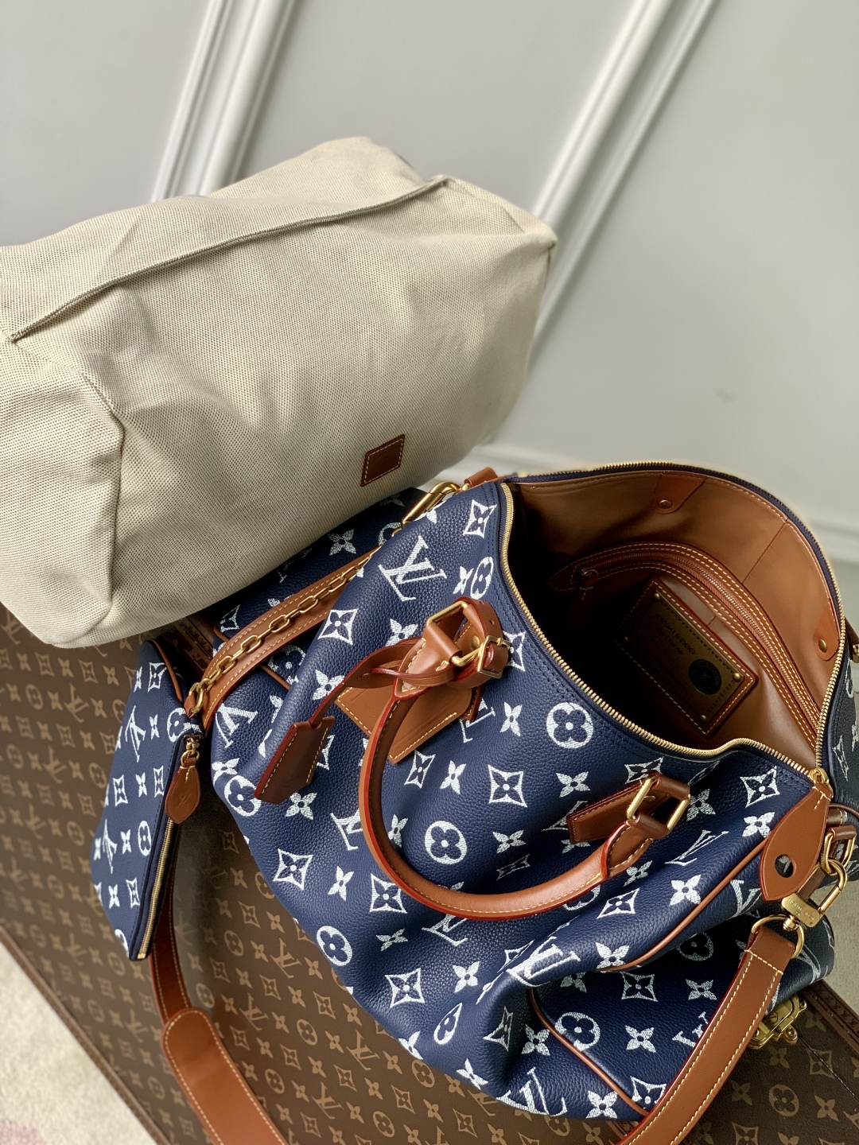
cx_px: 430
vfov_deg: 36.8
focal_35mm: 52
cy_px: 572
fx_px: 1721
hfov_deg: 28.0
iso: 64
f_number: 2.4
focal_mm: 6
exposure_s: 1/122
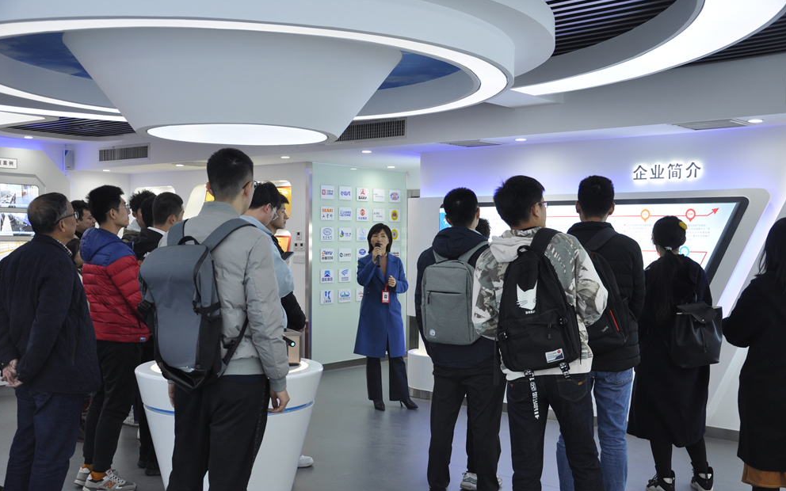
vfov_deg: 32.0
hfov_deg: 49.3
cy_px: 261
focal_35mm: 40
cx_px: 391
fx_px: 857
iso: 400
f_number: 4.5
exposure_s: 1/80
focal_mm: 26
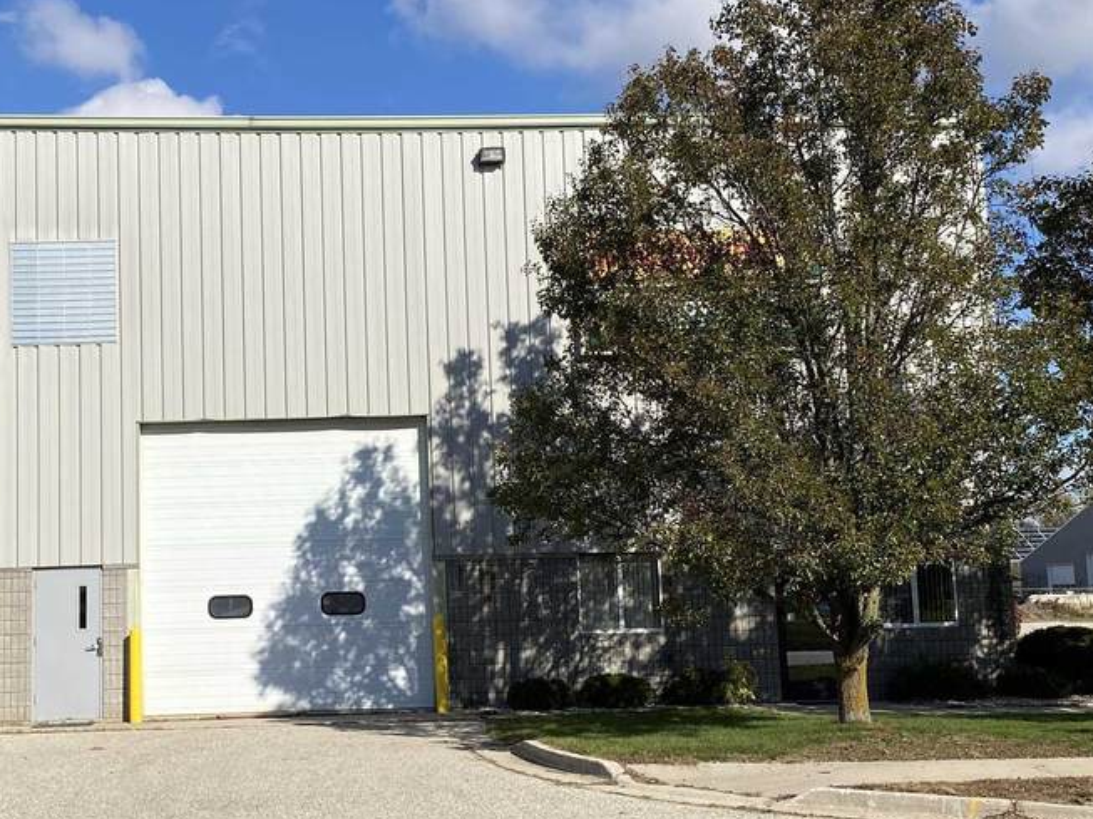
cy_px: 399
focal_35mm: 51
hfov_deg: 36.9
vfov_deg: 28.5
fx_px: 1609
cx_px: 321
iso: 32
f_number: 1.8
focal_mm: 4.25
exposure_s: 1/3984
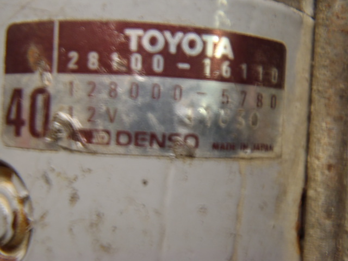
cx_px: 174
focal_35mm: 37
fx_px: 372
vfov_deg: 38.7
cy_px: 130
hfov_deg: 50.1
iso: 200
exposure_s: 1/4
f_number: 4.7
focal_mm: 6.64
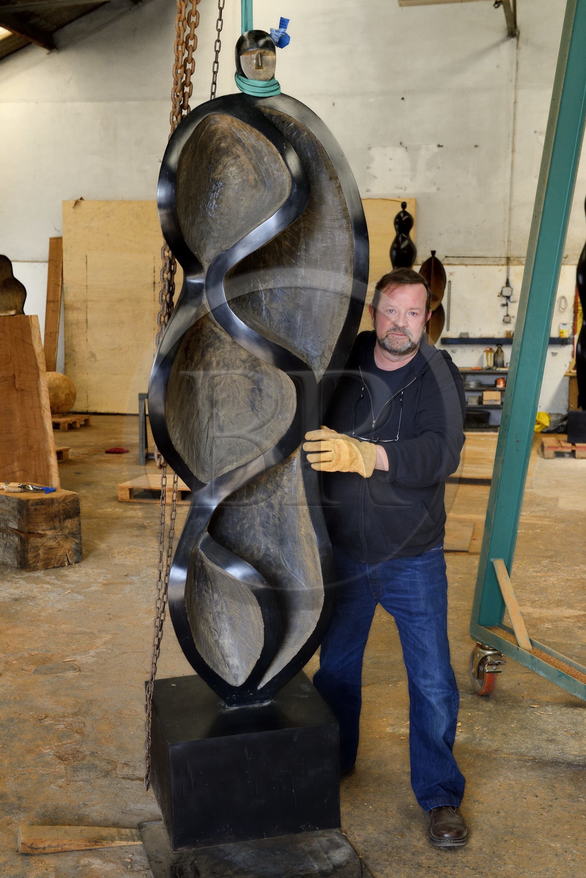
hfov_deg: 28.1
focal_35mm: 48
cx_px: 293
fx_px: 1172
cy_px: 439
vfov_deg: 41.1
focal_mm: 48
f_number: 5.6
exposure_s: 1/320
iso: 1600
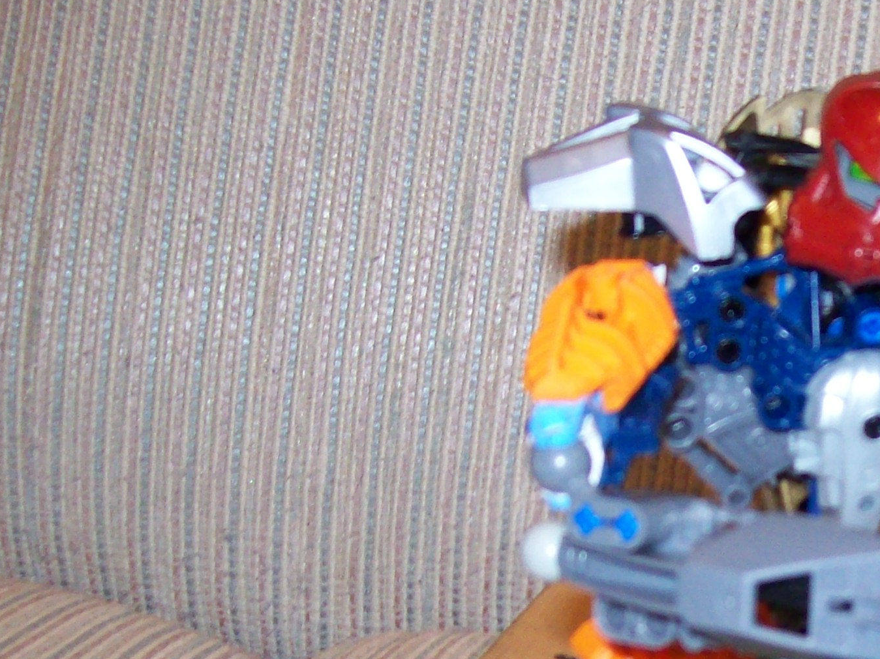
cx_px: 873
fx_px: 1932
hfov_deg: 24.5
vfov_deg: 19.2
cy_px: 526
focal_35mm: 76
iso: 200
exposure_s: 1/64
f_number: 2.7
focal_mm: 6
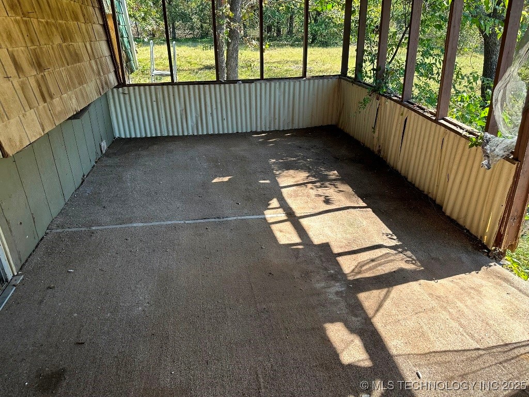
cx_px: 264
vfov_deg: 56.8
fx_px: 367
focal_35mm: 24
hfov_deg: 71.6
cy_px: 198
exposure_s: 1/435
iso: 80
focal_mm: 6.86
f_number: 1.78
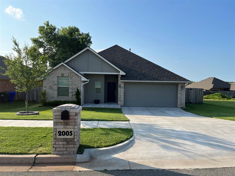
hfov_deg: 67.3
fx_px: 177
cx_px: 118
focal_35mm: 26
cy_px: 88
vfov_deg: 53.1
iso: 50
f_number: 1.6
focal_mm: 5.1
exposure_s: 1/3135
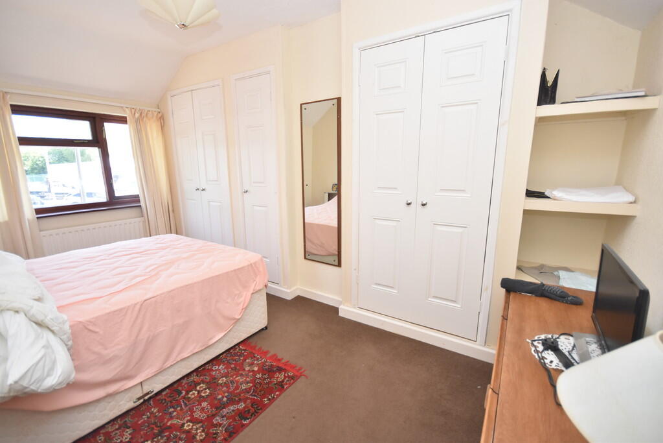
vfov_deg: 77.3
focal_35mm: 15
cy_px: 222
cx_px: 332
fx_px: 276
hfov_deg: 100.4
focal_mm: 10
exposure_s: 1/160
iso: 800
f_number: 4.5
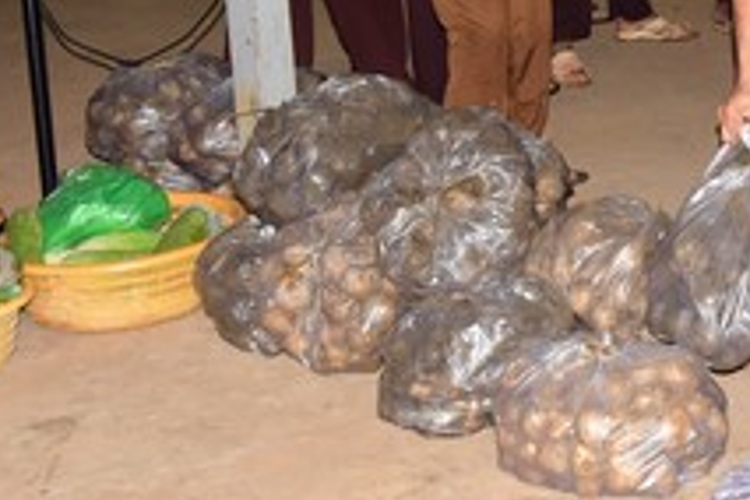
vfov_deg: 12.4
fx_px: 2229
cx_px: 648
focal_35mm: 107
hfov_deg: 18.8
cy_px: -144
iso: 1250
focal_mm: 35
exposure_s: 1/125
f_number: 5.6
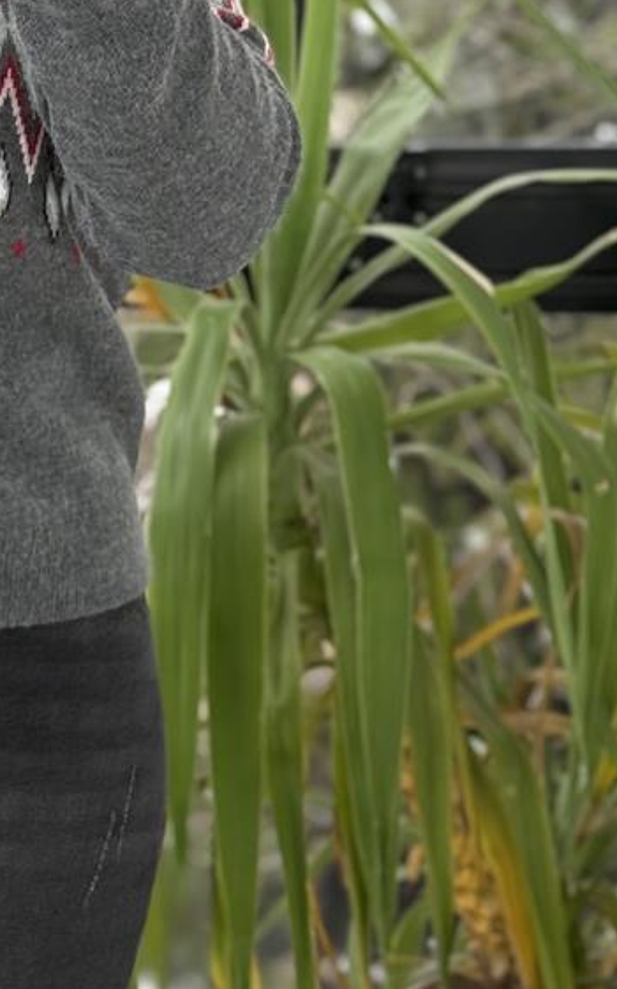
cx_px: -69
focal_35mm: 121
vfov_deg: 17.1
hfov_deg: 10.7
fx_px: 3260
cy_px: 177
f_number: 1.78
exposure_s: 1/195
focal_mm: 6.76
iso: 100
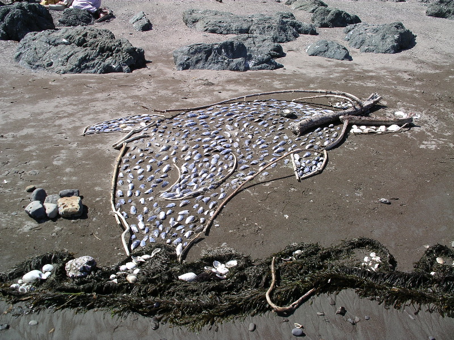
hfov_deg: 50.1
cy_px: 170
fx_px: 485
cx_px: 227
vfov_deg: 38.7
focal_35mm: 37
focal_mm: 7.8
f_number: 5
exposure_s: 1/398
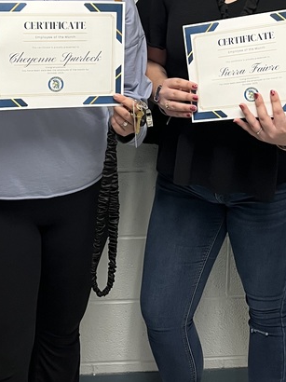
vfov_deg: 29.6
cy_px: 118
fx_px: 717
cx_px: 129
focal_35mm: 65
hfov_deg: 22.6
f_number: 1.6
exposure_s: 1/60
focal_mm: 5.1
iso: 125
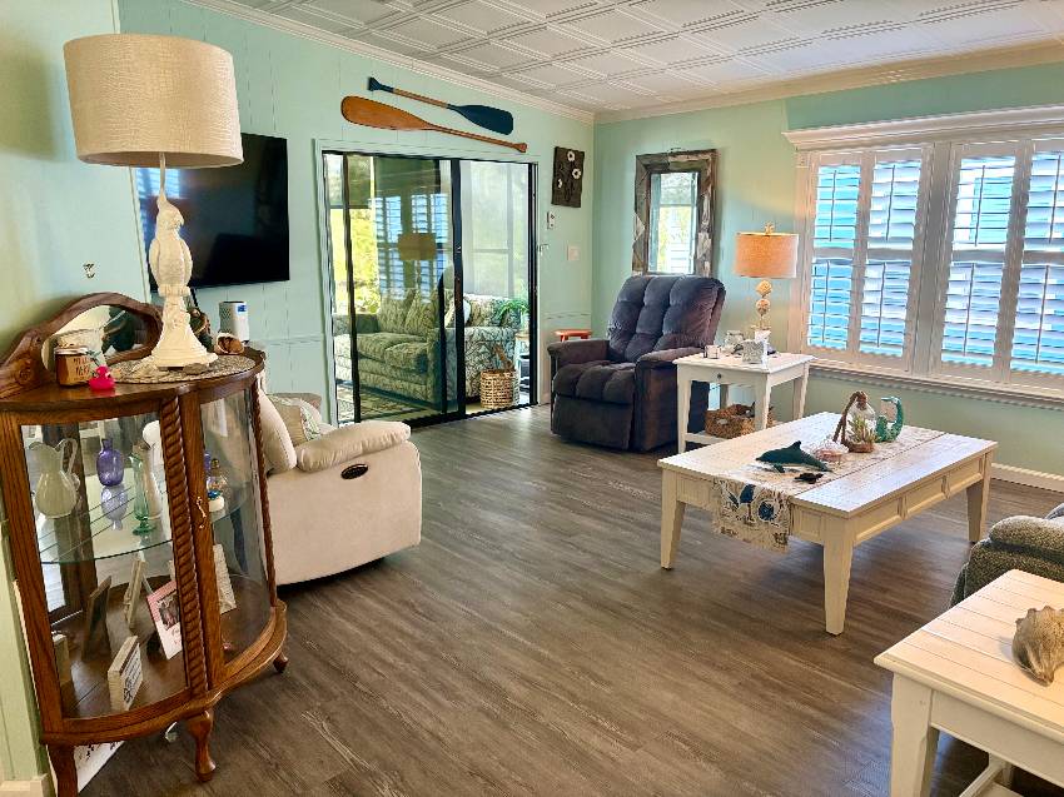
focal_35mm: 26
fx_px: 799
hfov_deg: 67.3
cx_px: 532
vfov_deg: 53.0
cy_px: 398
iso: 200
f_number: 1.6
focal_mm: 5.96
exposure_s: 1/120
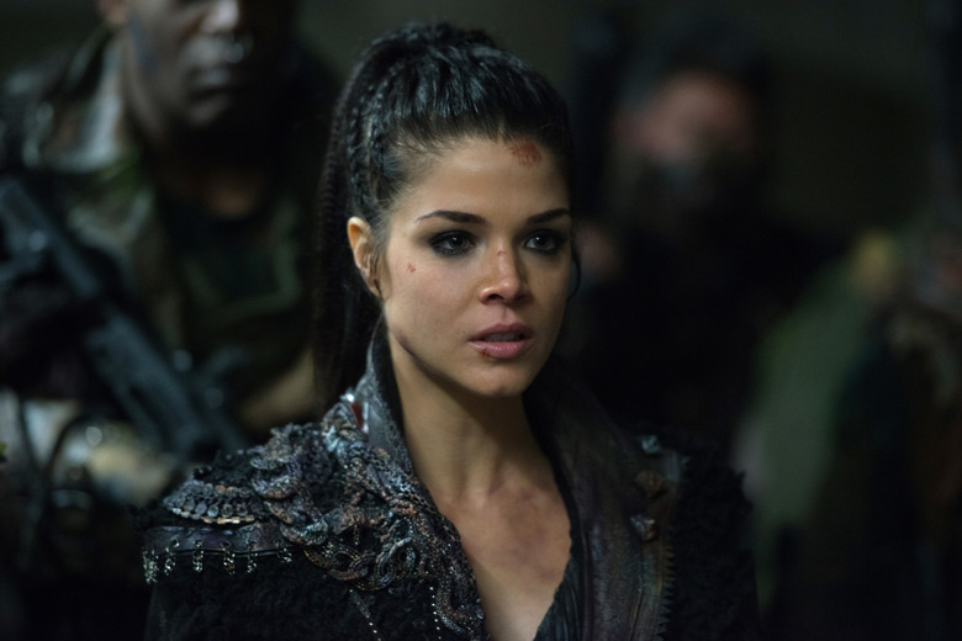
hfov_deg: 11.4
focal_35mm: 180
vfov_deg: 7.6
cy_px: 320
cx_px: 481
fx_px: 4810
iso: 3200
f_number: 2.8
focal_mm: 180
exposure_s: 1/80
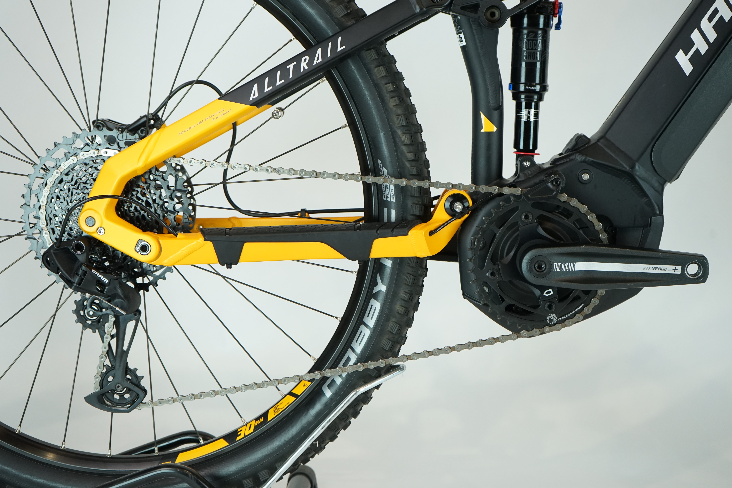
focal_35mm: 60
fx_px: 1220
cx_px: 366
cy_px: 244
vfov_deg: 22.6
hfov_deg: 33.4
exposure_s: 1/200
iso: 1250
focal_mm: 60
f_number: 6.3
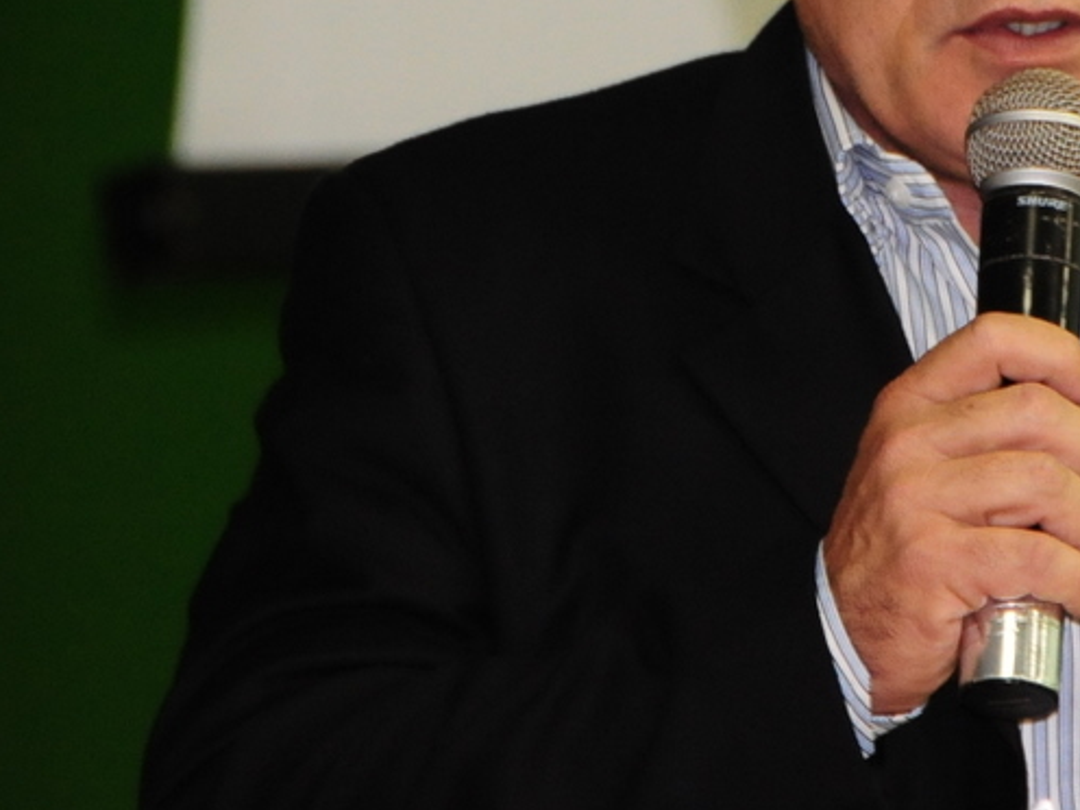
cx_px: 921
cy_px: 148
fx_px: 15787
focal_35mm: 506
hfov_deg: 3.9
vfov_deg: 2.9
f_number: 5.6
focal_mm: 170
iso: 2000
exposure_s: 1/60
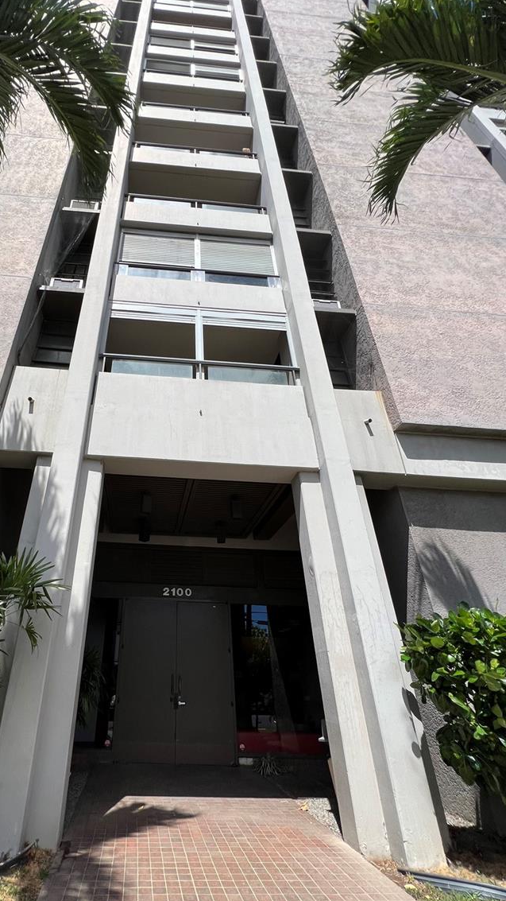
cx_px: 165
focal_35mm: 15
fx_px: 358
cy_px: 472
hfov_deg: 68.4
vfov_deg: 102.9
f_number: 1.8
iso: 32
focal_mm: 1.57
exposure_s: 1/1946
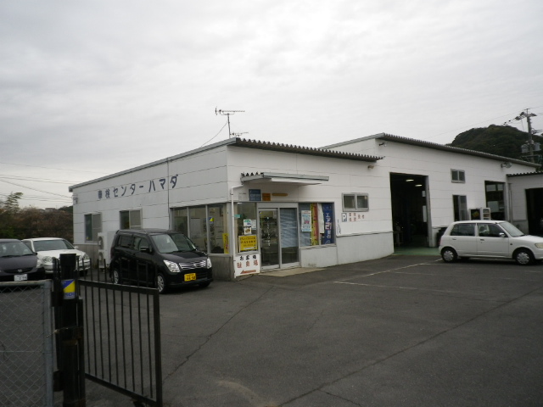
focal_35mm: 28
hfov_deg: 63.4
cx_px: 272
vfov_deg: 49.7
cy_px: 204
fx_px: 439
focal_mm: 5.05
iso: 125
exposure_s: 1/100
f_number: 3.5
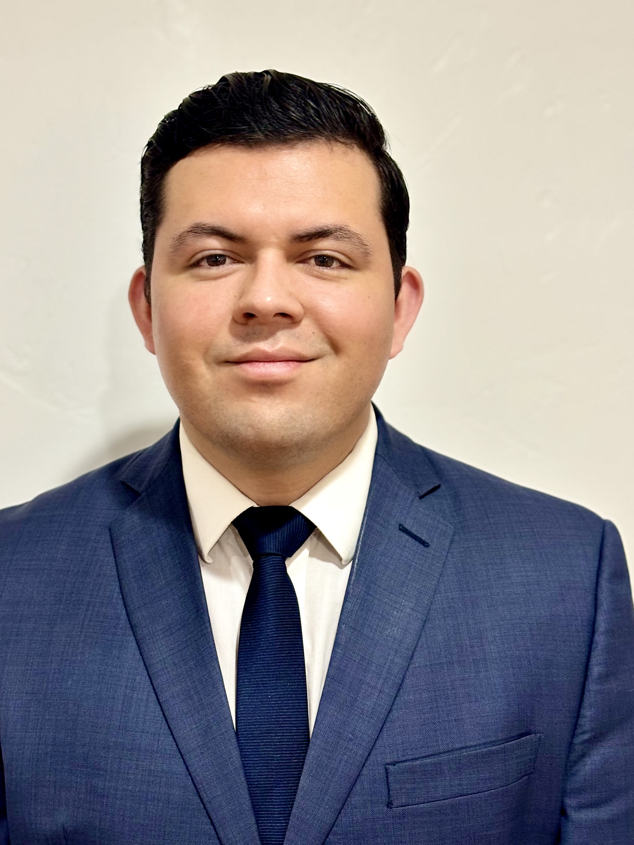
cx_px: 288
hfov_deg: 24.0
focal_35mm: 61
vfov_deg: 31.7
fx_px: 1490
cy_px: 408
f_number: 1.6
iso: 200
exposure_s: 1/40
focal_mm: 5.96
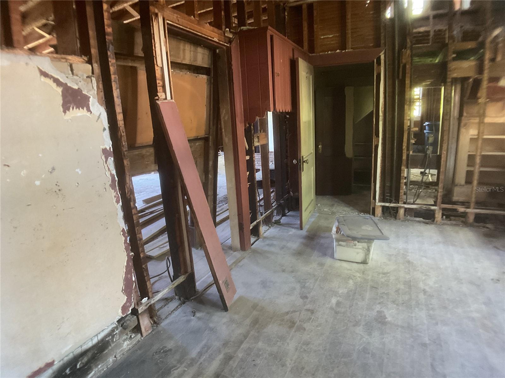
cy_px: 189
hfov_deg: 61.7
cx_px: 252
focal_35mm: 29
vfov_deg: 48.2
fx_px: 423
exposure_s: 1/30
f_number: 1.8
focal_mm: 3
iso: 400
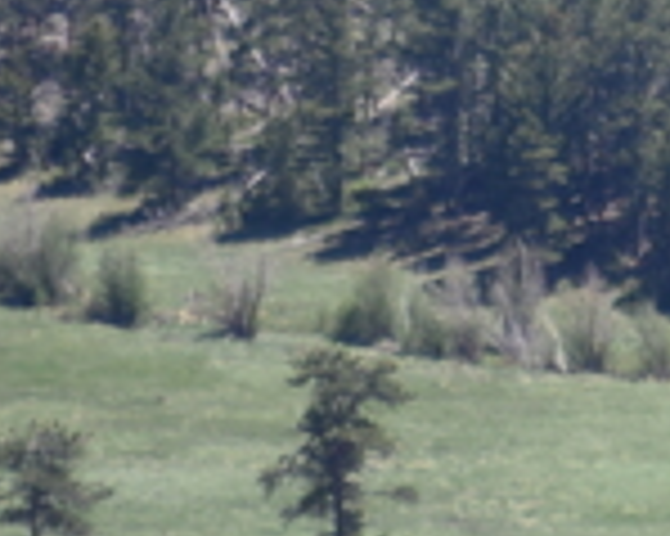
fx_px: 47916
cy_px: -455
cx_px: 1223
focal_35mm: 2418
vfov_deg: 0.6
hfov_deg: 0.8
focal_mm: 300
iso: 200
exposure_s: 1/640
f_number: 5.6
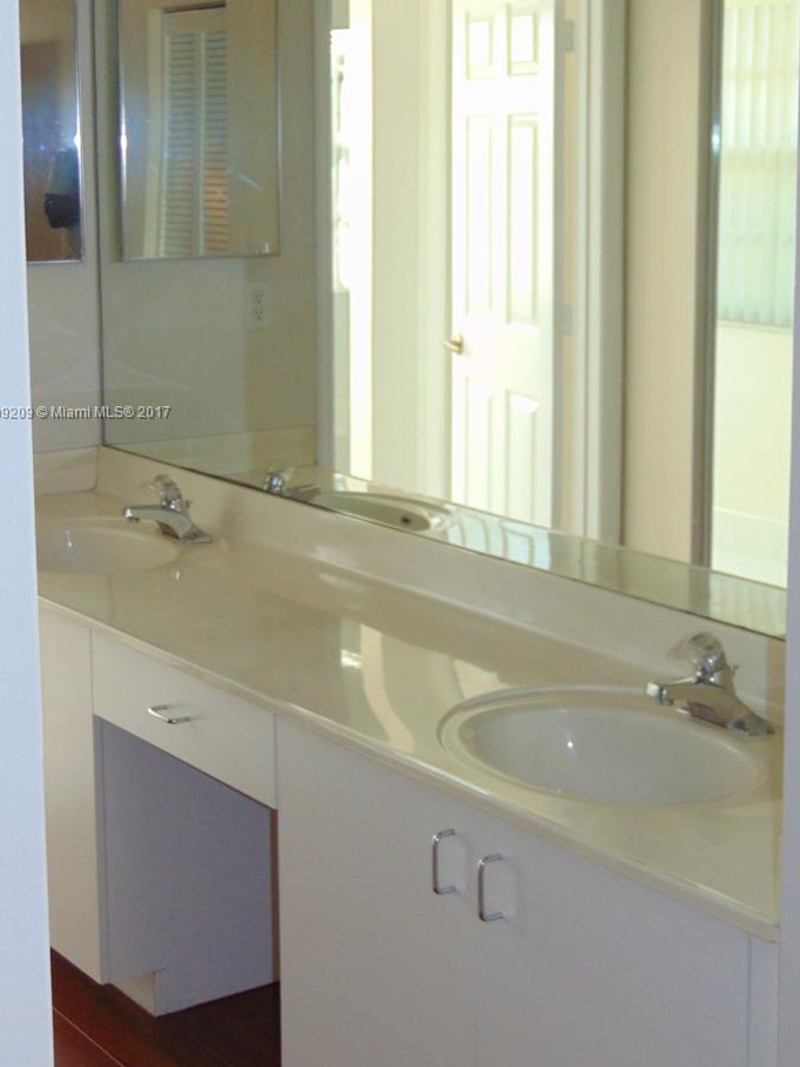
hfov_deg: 22.2
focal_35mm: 66
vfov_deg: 29.3
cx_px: 483
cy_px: 413
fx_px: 2033
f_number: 3.5
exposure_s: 1/60
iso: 200
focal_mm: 9
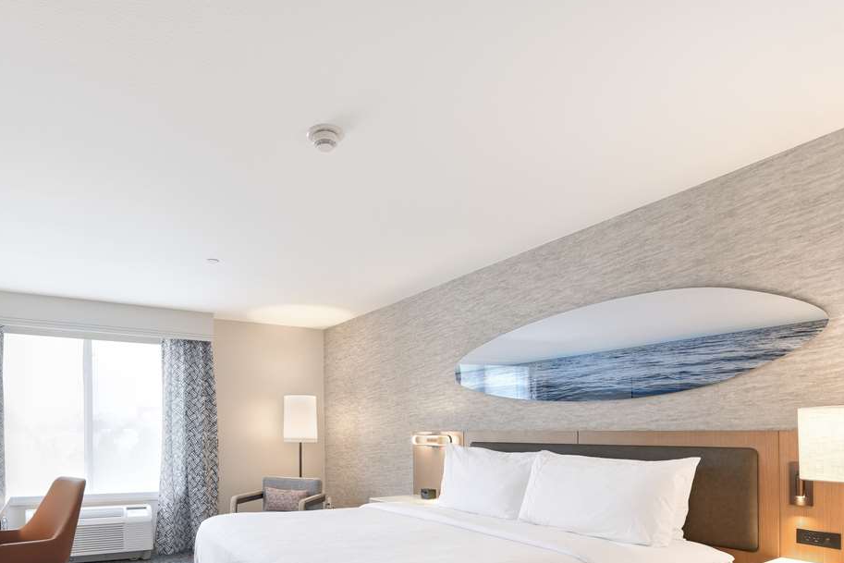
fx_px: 539
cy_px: 441
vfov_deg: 52.0
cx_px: 319
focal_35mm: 23
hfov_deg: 74.8
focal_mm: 14
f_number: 9
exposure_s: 1/25
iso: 320
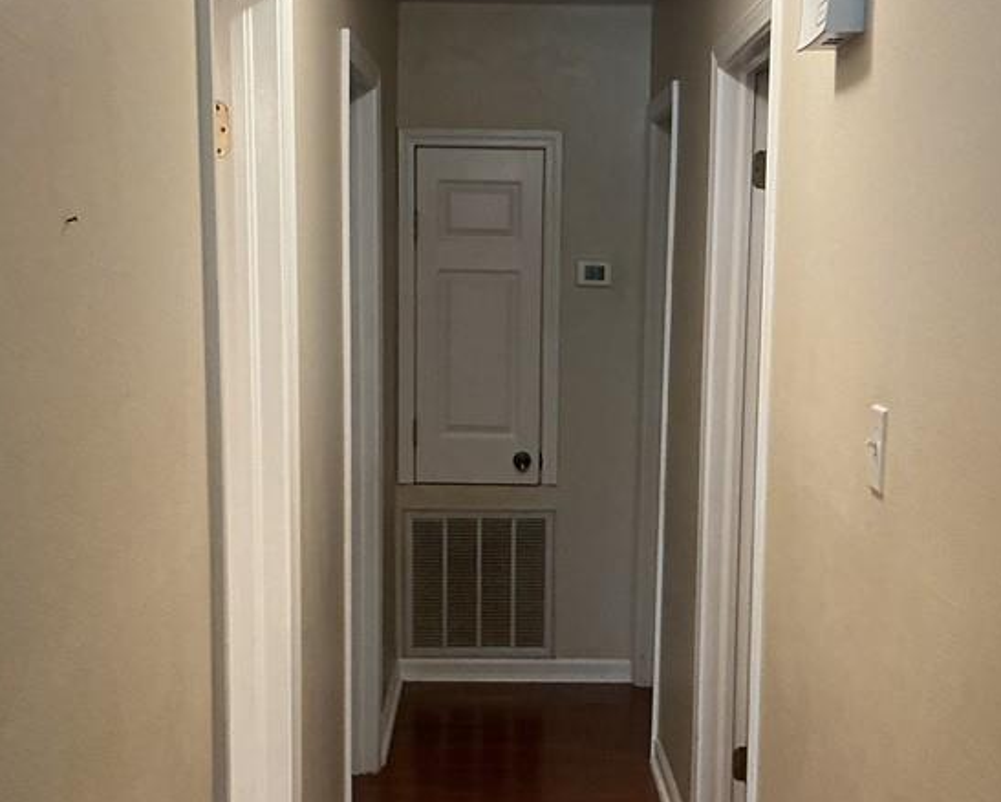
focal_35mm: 53
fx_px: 1571
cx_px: 542
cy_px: 485
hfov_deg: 35.3
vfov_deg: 28.6
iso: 200
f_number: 1.8
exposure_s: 1/60
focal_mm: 3
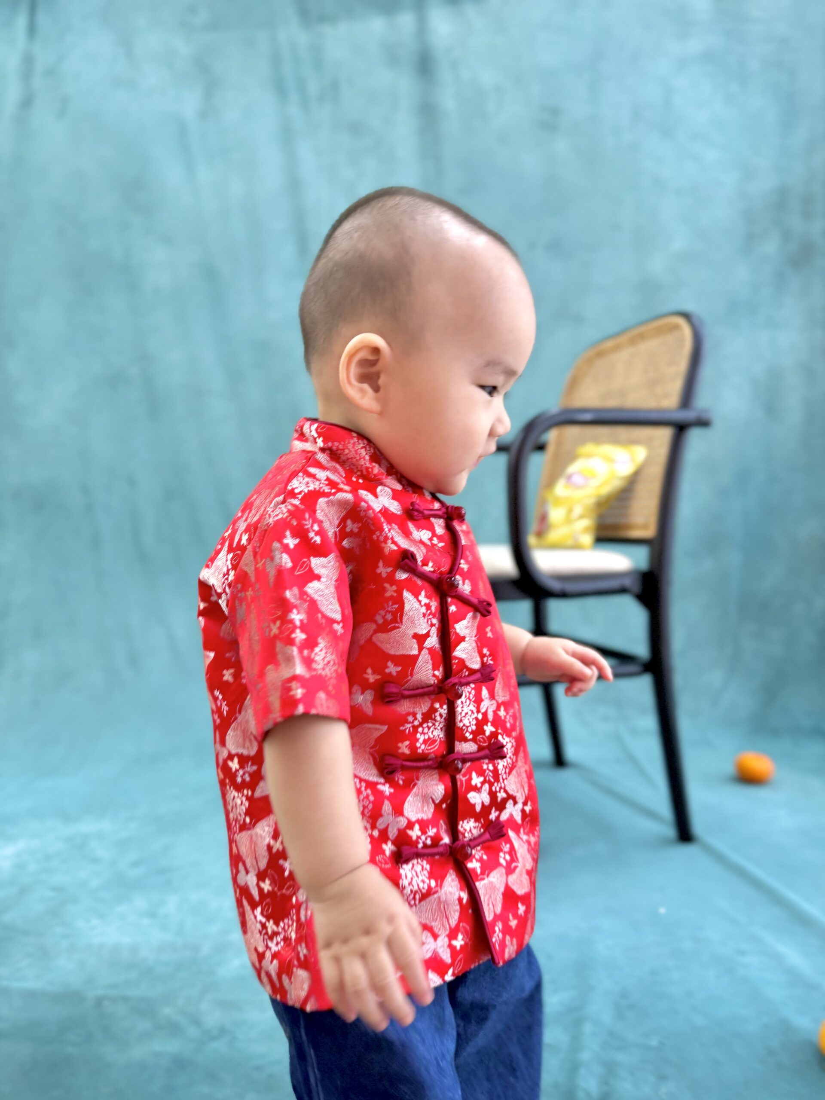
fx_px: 763
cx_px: 412
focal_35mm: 24
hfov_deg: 56.8
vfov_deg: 71.6
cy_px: 550
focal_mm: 6.76
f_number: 1.78
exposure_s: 1/50
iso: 160
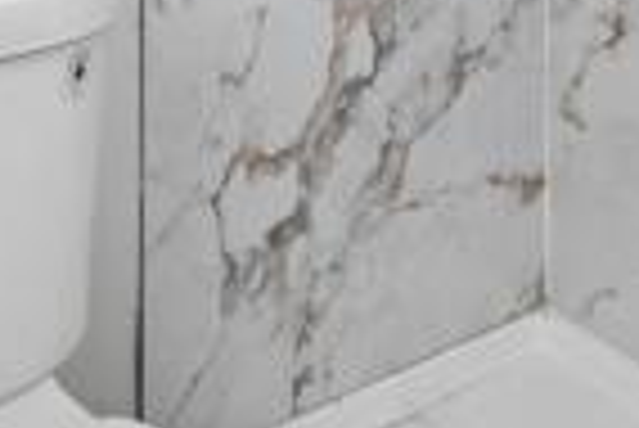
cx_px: 126
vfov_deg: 16.4
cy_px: -408
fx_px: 1159
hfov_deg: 30.1
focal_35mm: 65
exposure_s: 1/1.25
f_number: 8
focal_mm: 14.5
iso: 100
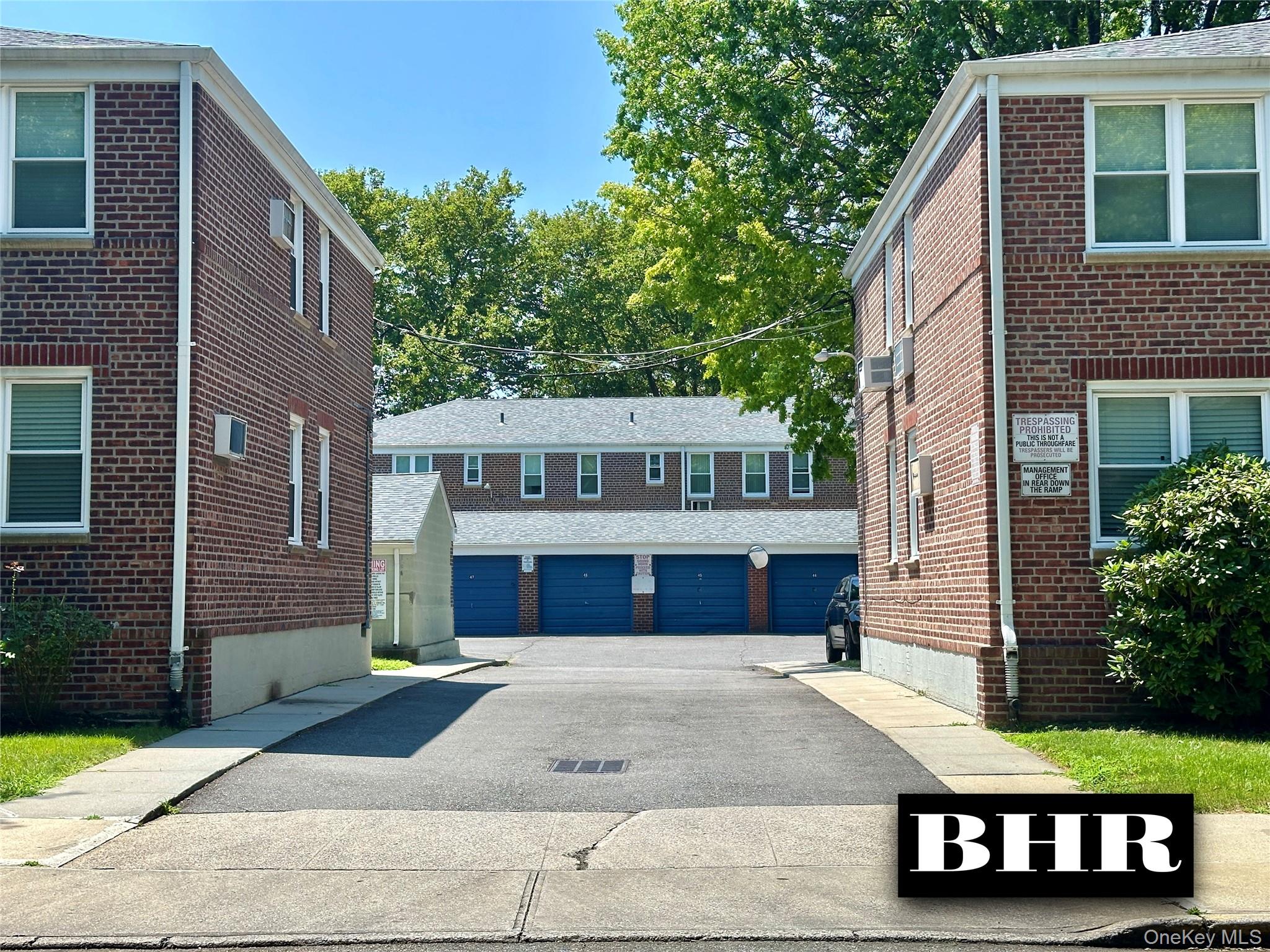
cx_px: 635
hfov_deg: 39.7
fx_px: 1761
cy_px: 476
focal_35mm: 48
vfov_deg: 30.3
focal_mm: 6.86
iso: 64
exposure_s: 1/2469
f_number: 1.78
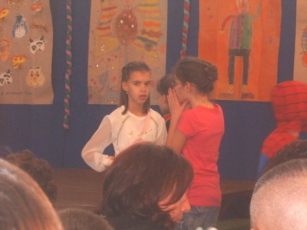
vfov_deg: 13.0
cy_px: 115
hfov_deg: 17.3
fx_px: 1011
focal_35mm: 114
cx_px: 154
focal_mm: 17.4
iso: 141
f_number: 4.8
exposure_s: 1/60
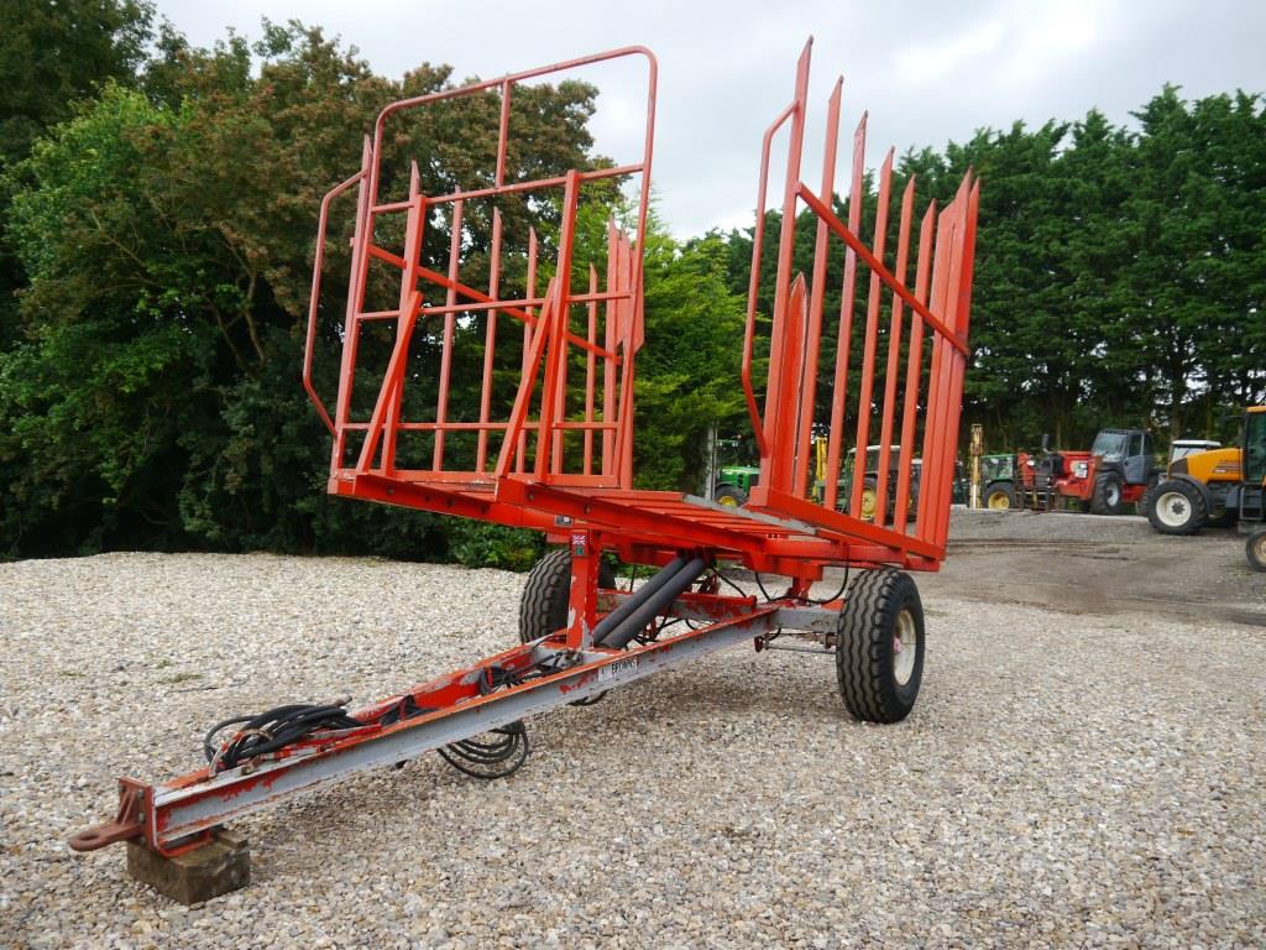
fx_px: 1024
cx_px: 633
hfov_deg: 63.4
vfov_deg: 49.7
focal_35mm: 28
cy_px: 475
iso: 160
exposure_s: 1/200
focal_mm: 14
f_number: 4.5
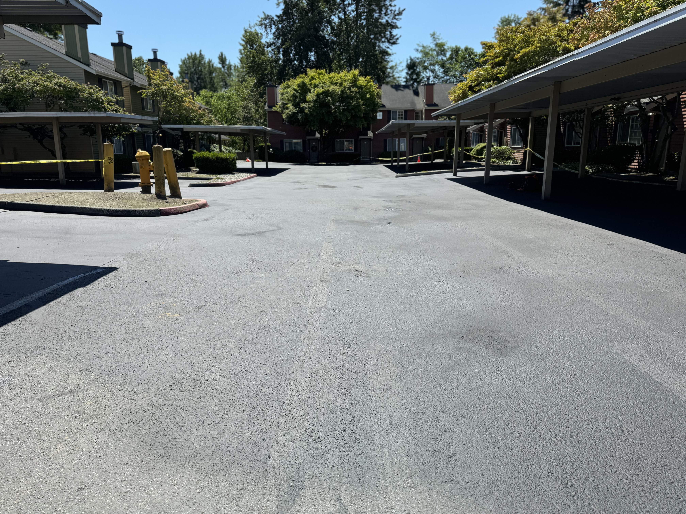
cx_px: 343
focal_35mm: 24
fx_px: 476
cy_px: 257
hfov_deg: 71.6
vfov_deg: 56.8
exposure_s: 1/4950
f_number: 1.78
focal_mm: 6.76
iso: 80
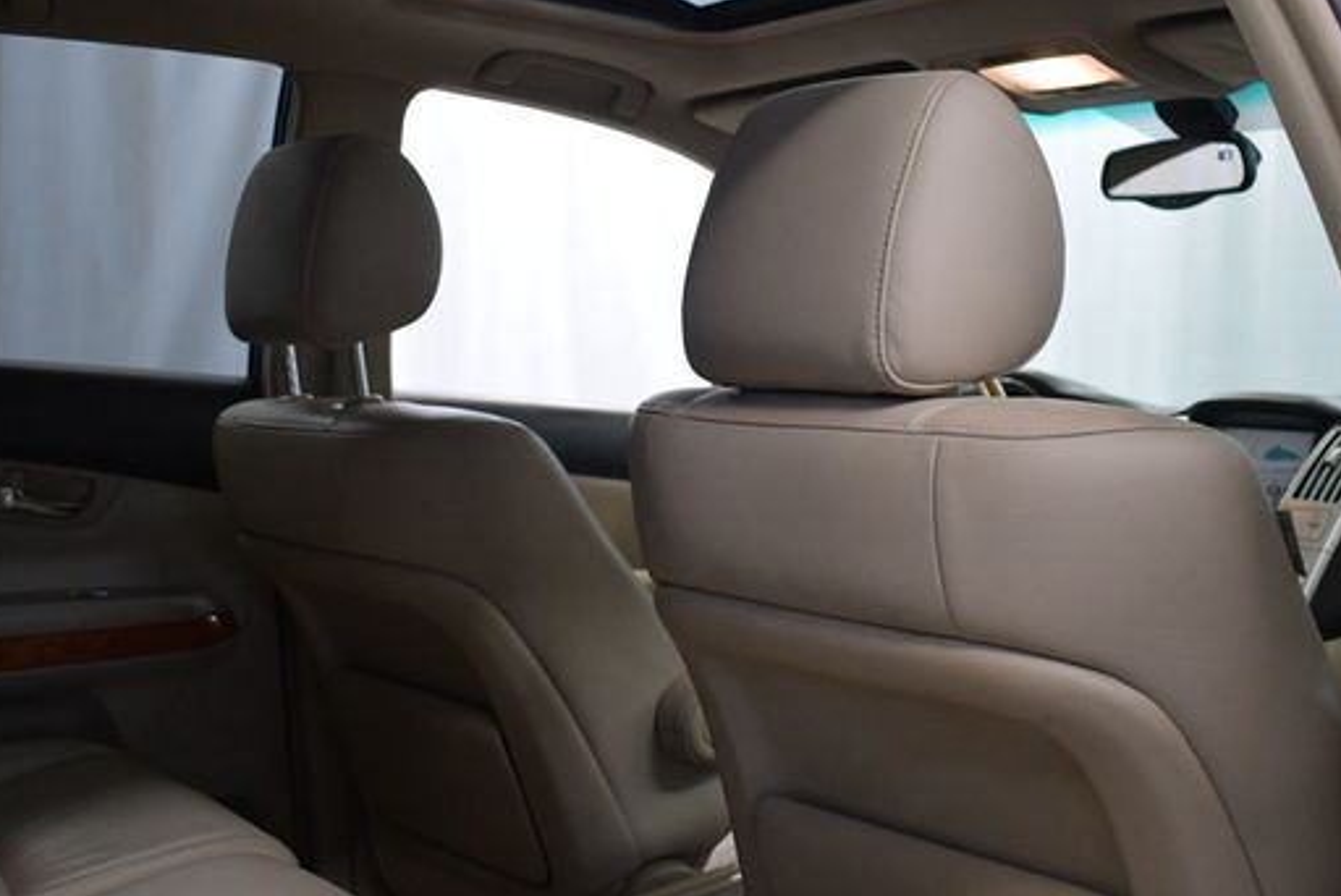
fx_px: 1677
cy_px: 453
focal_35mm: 45
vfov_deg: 29.9
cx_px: 694
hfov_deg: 43.6
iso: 1600
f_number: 3.5
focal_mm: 18
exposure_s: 1/125
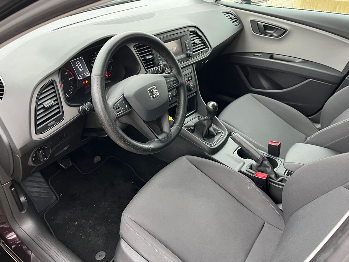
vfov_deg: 51.4
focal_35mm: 27
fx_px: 272
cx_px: 178
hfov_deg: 65.3
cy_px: 131
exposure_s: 1/60
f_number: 1.6
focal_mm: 5.1
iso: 320
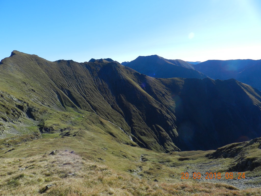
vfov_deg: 58.9
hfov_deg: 73.9
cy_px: 98
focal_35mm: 23
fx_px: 173
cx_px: 130
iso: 160
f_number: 4
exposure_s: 1/800
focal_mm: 4
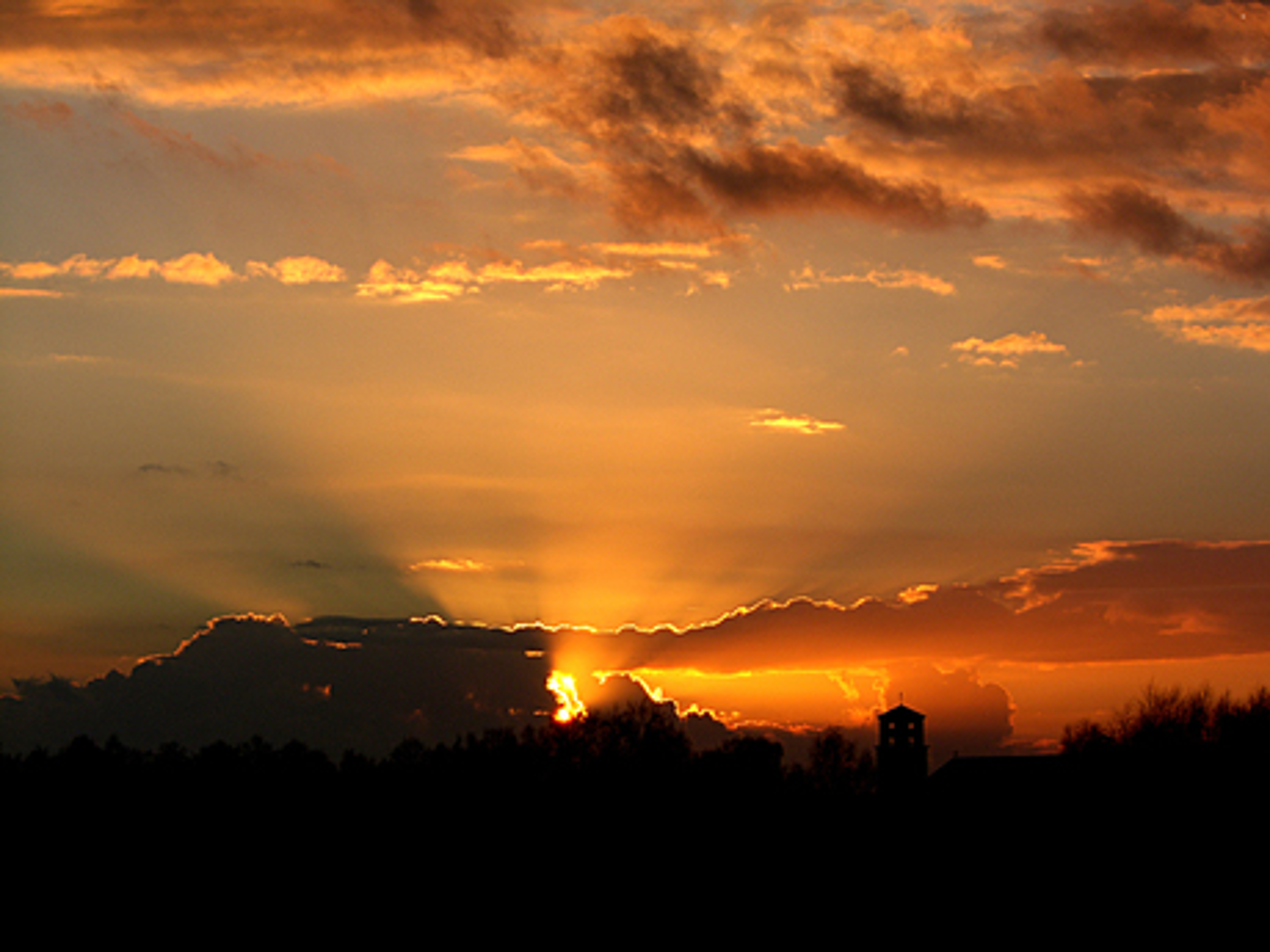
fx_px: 4403
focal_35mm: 120
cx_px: 635
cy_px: 476
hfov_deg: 16.4
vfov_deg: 12.3
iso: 50
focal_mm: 31
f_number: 8
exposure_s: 1/200
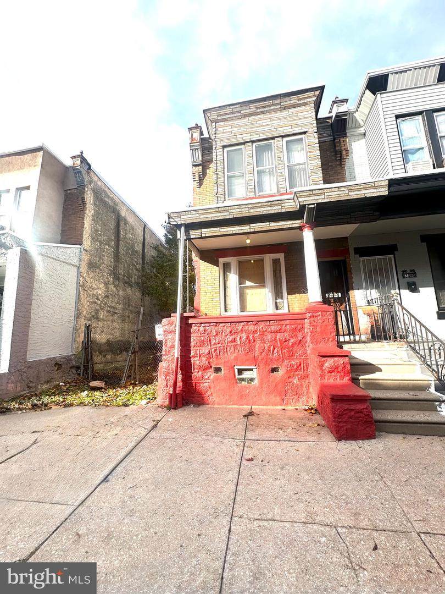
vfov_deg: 102.1
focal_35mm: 14
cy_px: 297
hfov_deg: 85.7
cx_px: 222
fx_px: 240
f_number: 2.2
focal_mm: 2.22
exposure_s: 1/1618
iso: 50
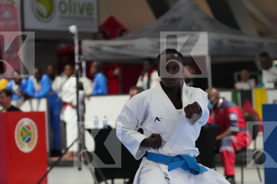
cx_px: 184
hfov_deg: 12.1
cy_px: 145
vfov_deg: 8.1
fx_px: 1300
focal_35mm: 169
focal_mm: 102
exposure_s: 1/500
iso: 8000
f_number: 2.8
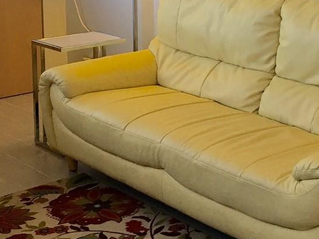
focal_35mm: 86
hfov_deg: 22.7
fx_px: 793
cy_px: 9
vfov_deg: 16.9
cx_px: 214
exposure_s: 1/30
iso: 32
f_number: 2.2
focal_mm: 4.15
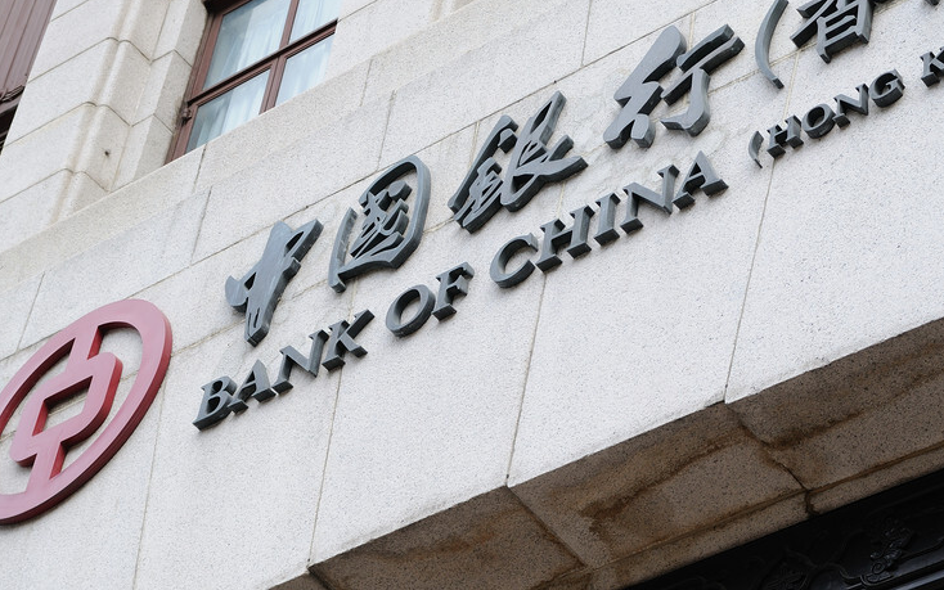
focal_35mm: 98
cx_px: 541
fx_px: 2522
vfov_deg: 13.3
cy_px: 215
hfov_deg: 21.2
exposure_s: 1/60
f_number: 5
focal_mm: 46
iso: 200
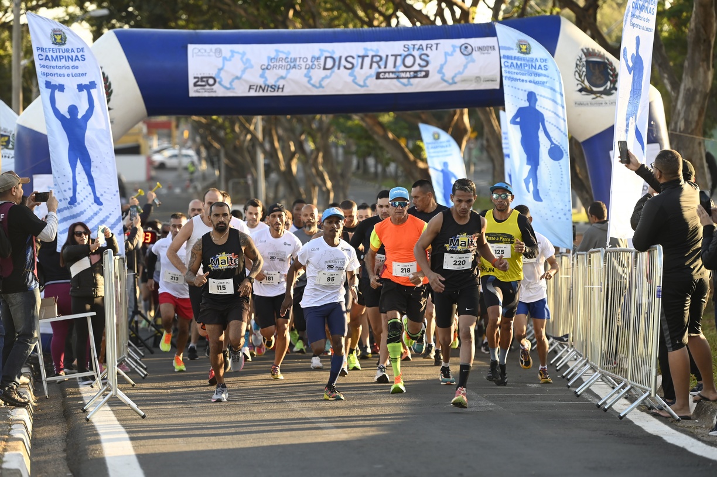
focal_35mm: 150
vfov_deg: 9.1
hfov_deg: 13.7
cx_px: 358
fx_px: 2985
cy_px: 238
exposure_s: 1/500
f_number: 4
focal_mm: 150
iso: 400
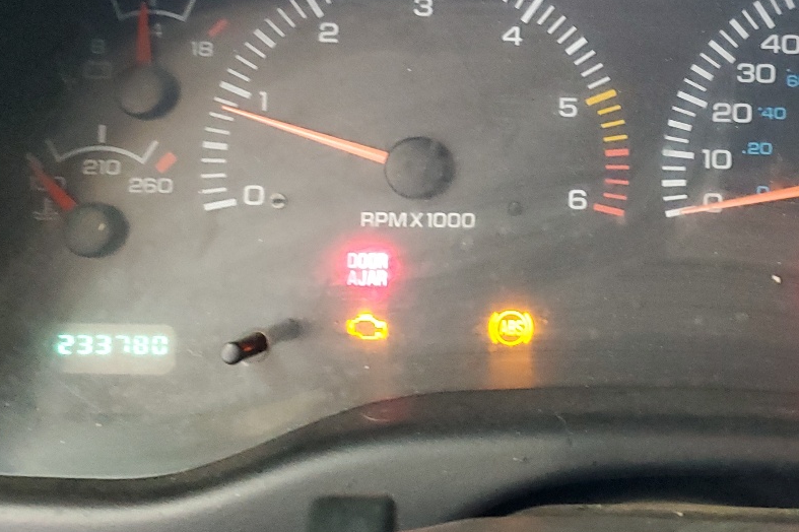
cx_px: 580
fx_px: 1220
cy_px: 129
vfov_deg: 24.3
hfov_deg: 35.6
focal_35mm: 55
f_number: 1.5
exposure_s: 1/40
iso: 356
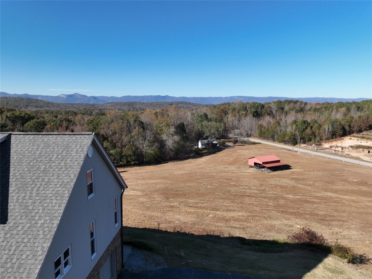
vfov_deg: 56.8
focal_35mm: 24
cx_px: 186
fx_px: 258
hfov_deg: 71.6
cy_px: 140
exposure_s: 1/200
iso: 100
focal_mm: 12.29
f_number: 2.8
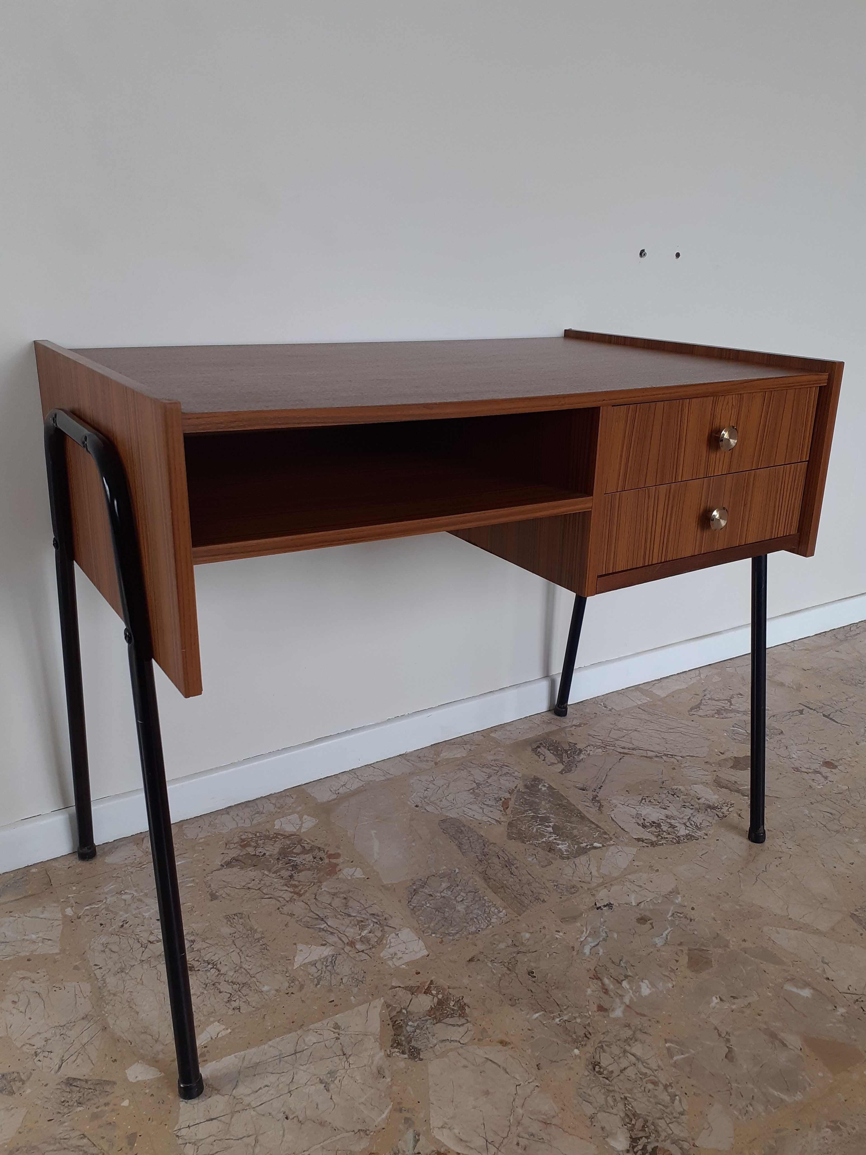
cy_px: 578
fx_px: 901
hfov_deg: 51.4
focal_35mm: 27
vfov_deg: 65.3
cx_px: 433
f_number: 1.9
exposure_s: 1/100
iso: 50
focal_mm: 3.6
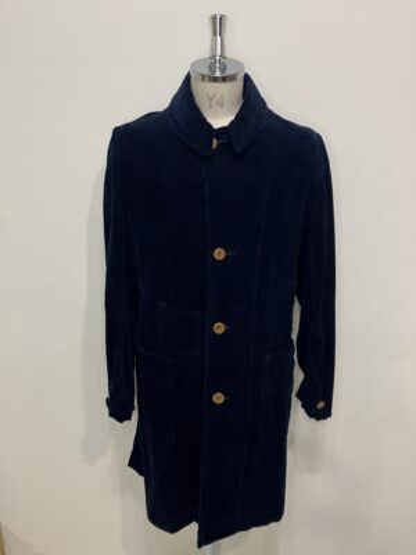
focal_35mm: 28
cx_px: 208
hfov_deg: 49.7
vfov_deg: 63.4
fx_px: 449
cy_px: 278
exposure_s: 1/50
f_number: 1.8
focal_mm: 3.99
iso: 125
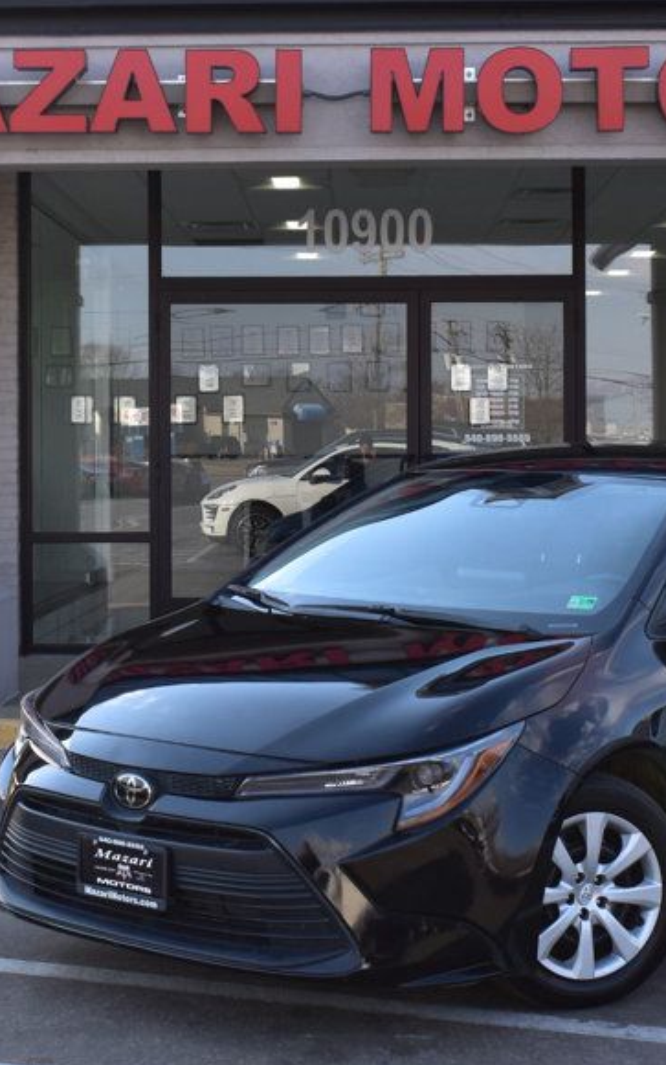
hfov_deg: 18.6
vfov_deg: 29.4
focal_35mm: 70
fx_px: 2033
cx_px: 319
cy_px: 493
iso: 400
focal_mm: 26
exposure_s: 1/200
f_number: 10
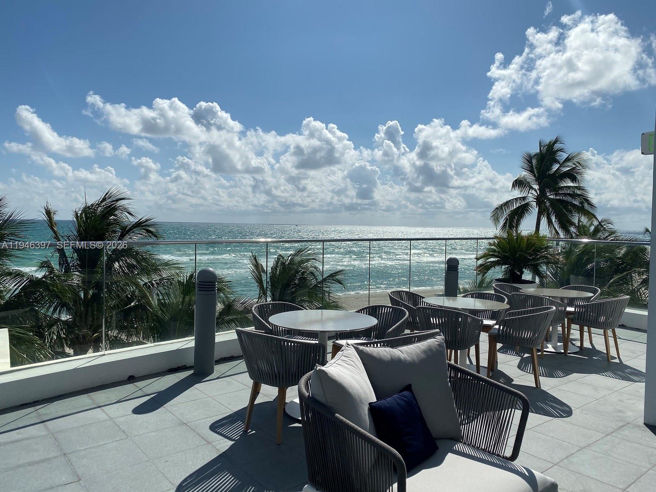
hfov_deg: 67.3
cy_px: 246
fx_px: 493
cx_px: 328
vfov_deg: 53.1
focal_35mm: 26
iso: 32
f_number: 1.8
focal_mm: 4.25
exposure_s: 1/11628
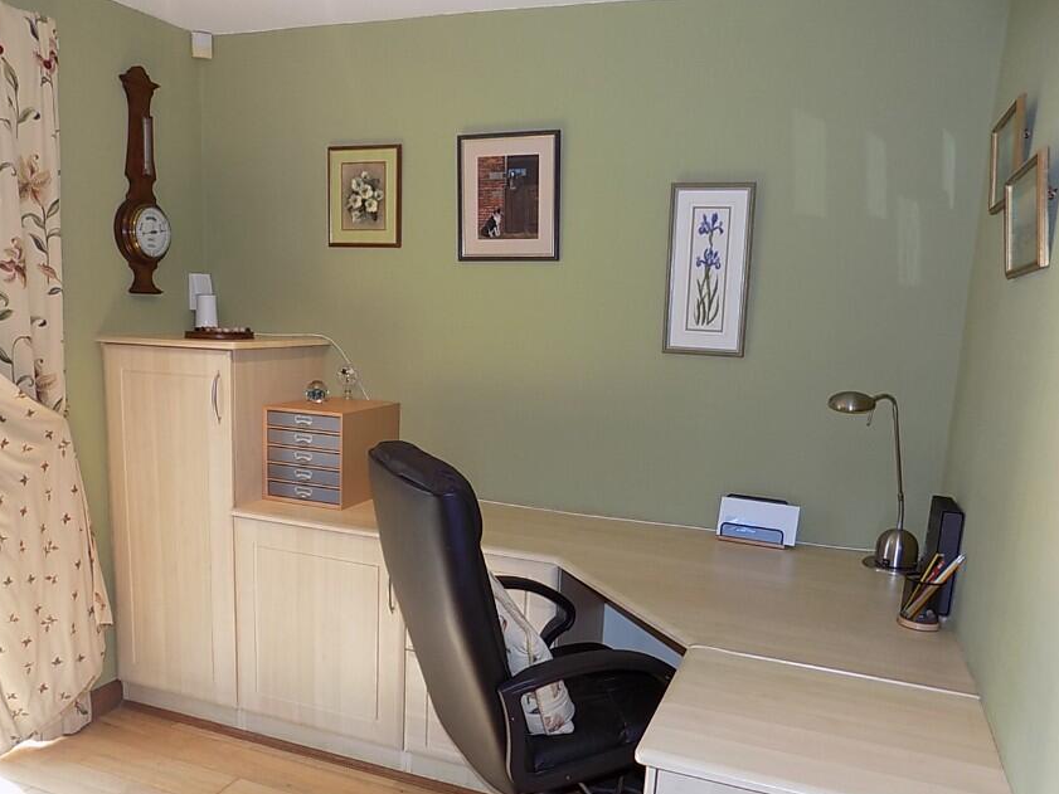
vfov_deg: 49.4
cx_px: 504
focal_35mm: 28
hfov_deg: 63.4
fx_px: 857
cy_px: 481
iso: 80
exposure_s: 1/30
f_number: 3.1
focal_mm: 4
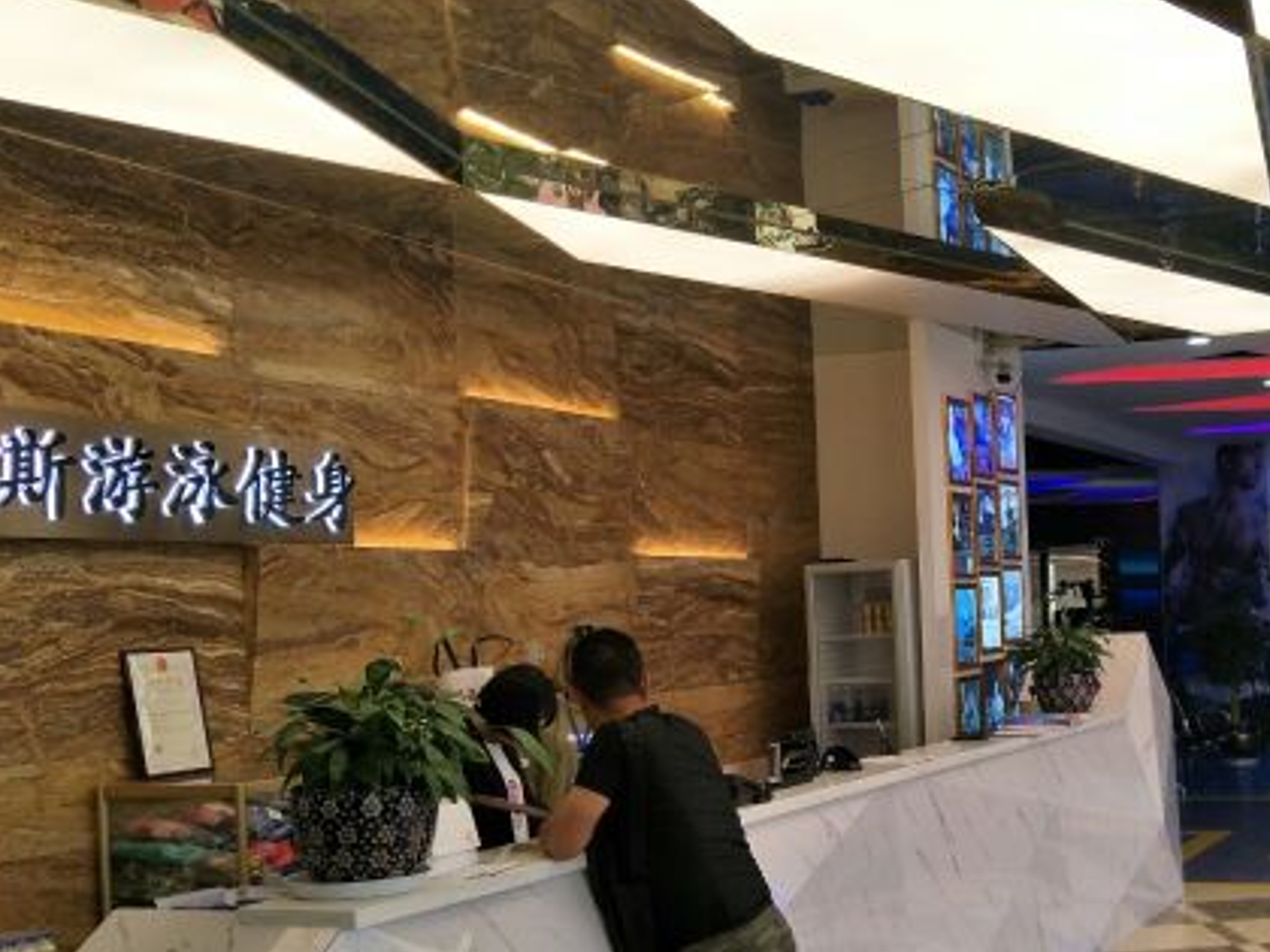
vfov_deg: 35.7
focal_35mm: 40
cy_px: 609
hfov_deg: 44.9
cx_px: 983
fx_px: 1468
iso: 90
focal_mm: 4.1
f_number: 1.7
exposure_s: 1/100
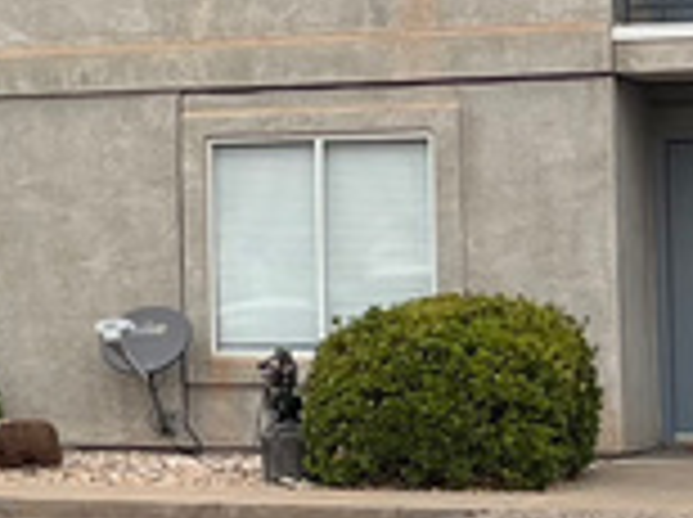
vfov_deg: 8.5
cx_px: -603
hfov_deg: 10.7
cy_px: 95
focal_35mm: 173
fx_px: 3458
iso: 50
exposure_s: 1/1224
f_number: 1.5
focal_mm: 5.7
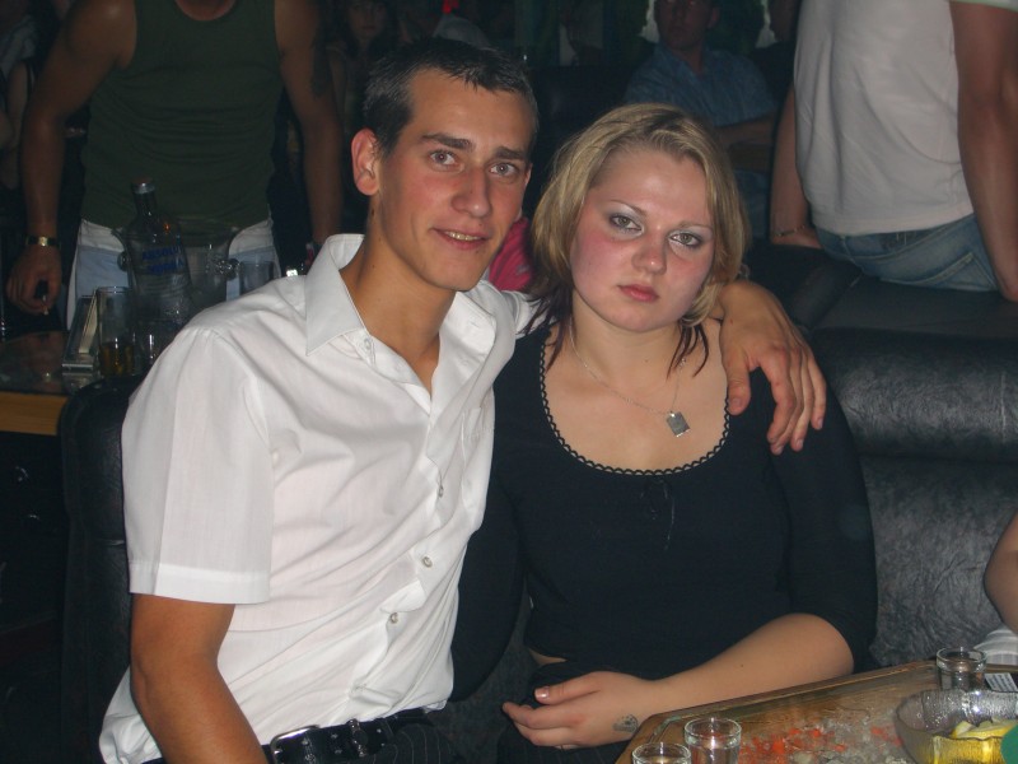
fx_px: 2000
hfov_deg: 28.6
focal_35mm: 68
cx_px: 509
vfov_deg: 21.6
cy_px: 382
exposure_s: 1/60
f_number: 4
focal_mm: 14.2
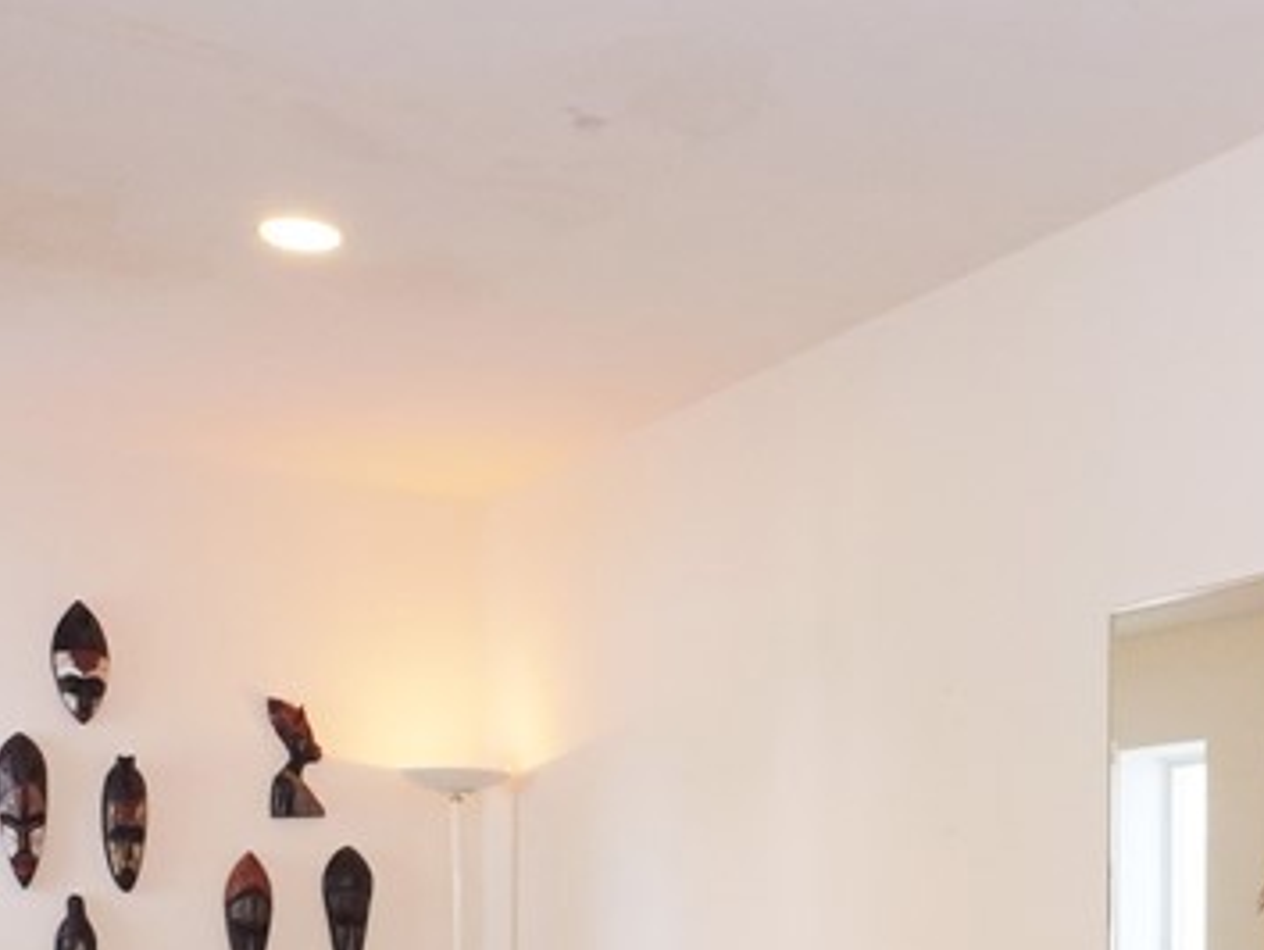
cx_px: 852
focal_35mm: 52
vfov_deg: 26.5
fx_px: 1900
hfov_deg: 36.4
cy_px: 964
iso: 3200
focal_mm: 9
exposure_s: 1/60
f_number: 7.1
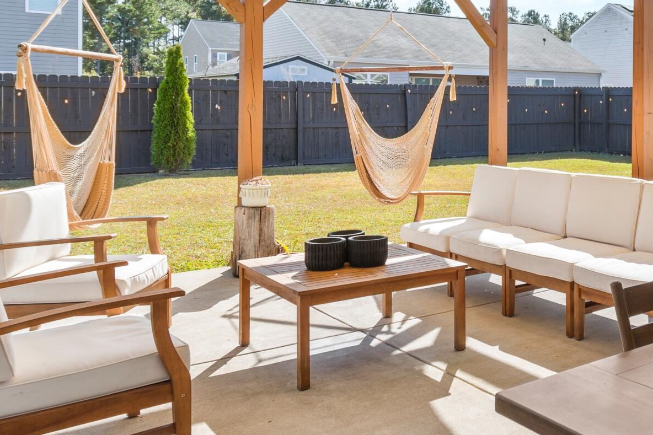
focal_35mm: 38
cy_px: 113
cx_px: 592
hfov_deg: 45.7
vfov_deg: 34.4
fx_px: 689
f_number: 6.3
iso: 100
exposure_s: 1/160
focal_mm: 10
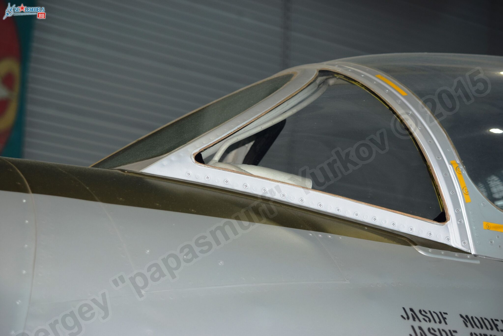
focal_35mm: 117
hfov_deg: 17.5
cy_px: 168
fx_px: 1636
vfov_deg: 11.7
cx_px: 252
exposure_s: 1/60
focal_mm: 78
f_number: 4.5
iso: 400
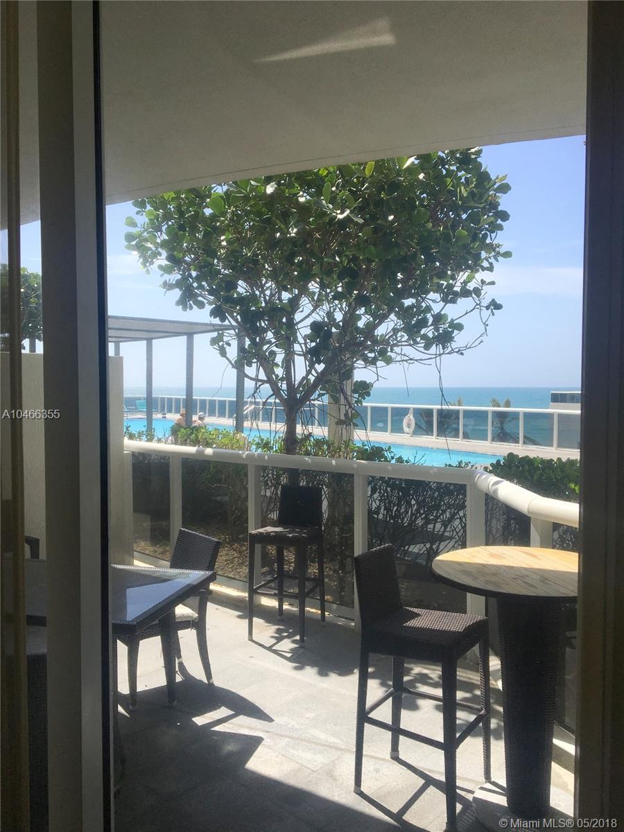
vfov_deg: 61.7
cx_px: 312
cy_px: 416
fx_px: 697
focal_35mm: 29
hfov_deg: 48.2
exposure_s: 1/845
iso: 25
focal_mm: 4.15
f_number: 2.2
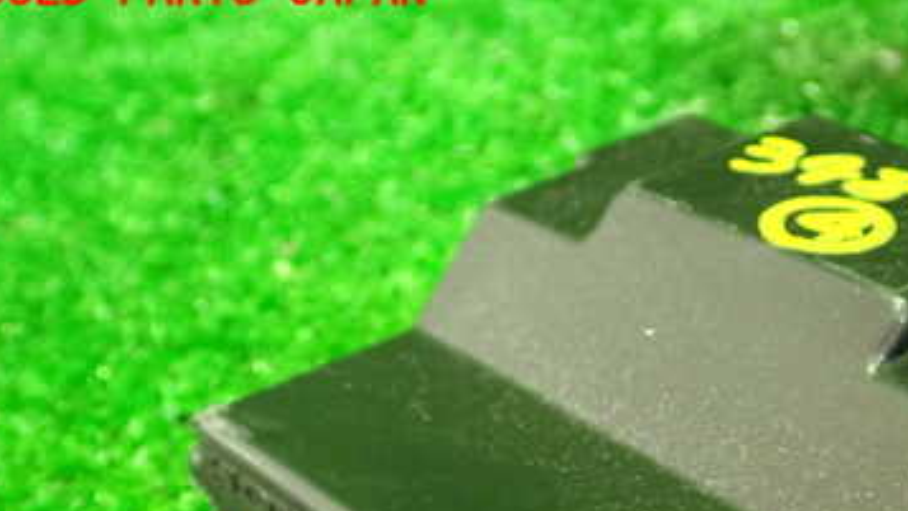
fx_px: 1589
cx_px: 727
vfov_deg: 17.8
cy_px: 529
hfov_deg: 31.1
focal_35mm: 66
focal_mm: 6.37
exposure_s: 1/25
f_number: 2.5
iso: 1250
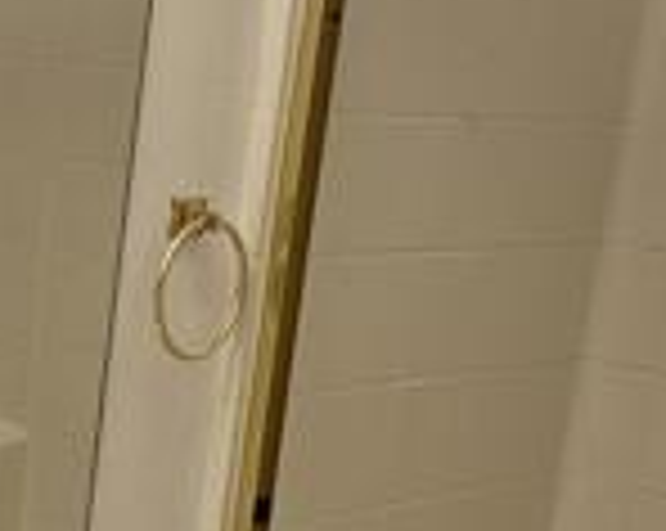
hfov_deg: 18.8
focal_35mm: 97
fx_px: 1909
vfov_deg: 15.7
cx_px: -117
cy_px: 468
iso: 160
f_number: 1.8
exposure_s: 1/120
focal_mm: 5.4
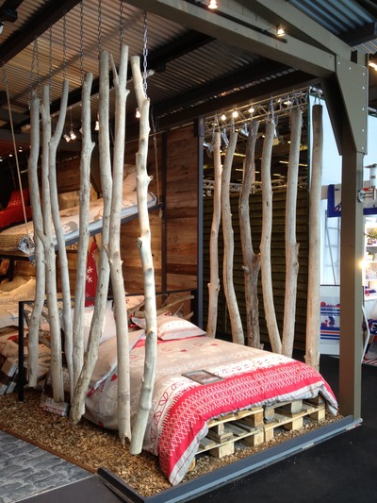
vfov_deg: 52.6
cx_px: 188
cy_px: 252
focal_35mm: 35
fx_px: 508
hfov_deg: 40.7
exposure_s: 1/20
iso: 64
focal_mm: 4.28
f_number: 2.4
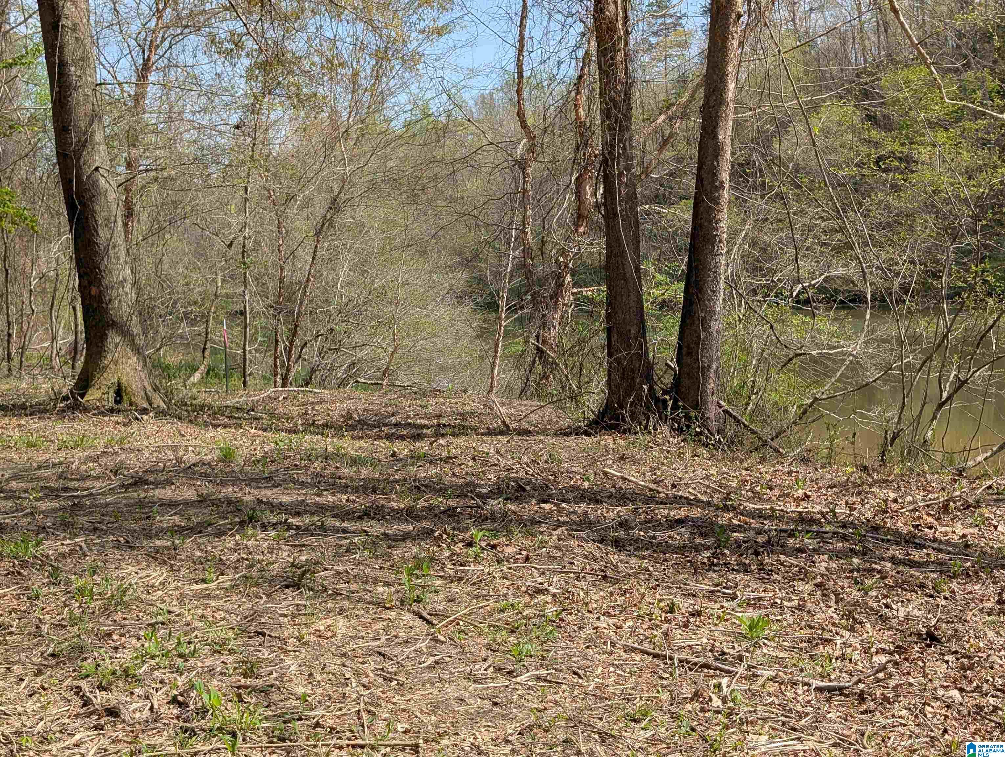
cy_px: 378
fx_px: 1425
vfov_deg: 29.7
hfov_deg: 38.9
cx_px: 502
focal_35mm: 49
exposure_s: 1/834
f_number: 1.68
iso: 21
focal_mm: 6.9
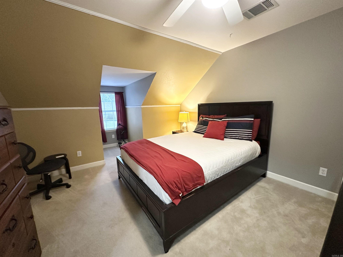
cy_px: 128
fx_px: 139
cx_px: 172
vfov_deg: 85.7
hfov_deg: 102.1
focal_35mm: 14
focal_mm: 2.22
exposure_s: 1/60
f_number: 2.2
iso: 500
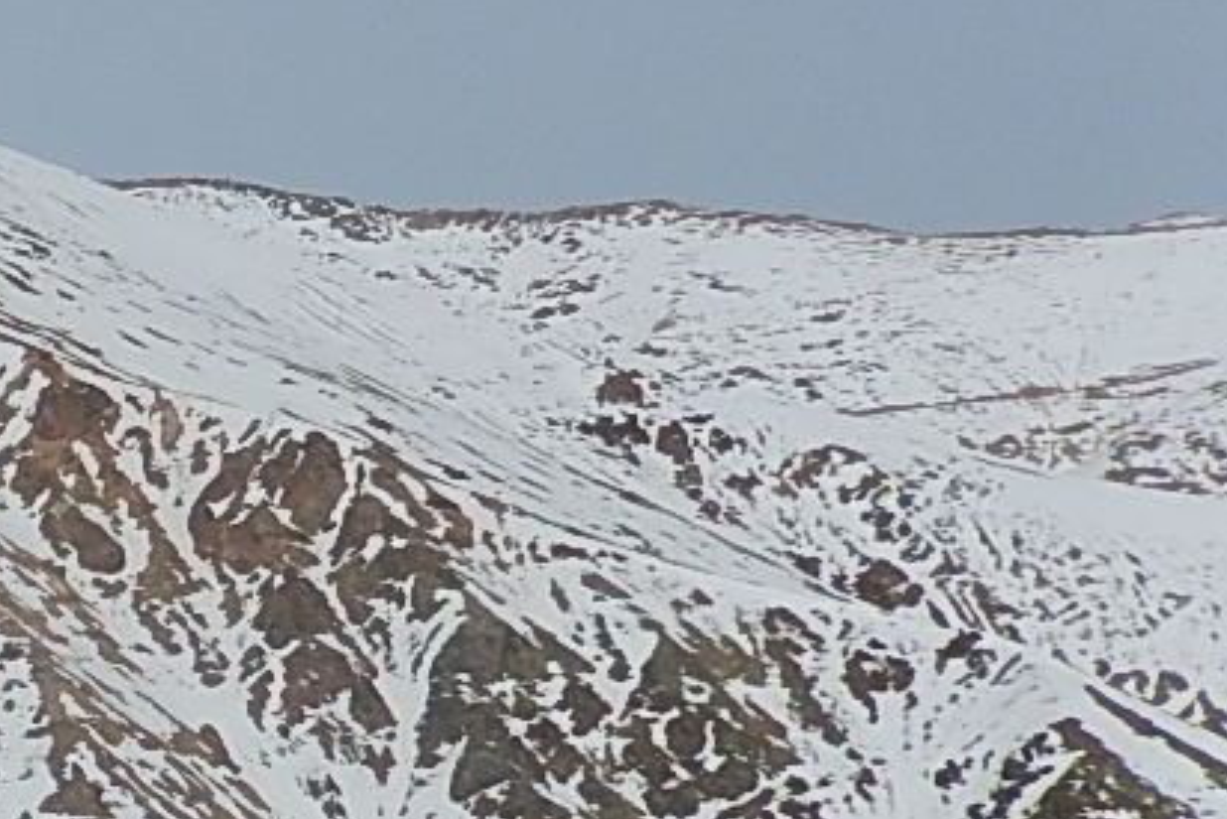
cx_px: -1135
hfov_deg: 16.2
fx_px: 3443
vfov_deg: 13.4
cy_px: 768
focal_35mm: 101
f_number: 6.8
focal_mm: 4.5
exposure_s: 1/1000
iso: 125
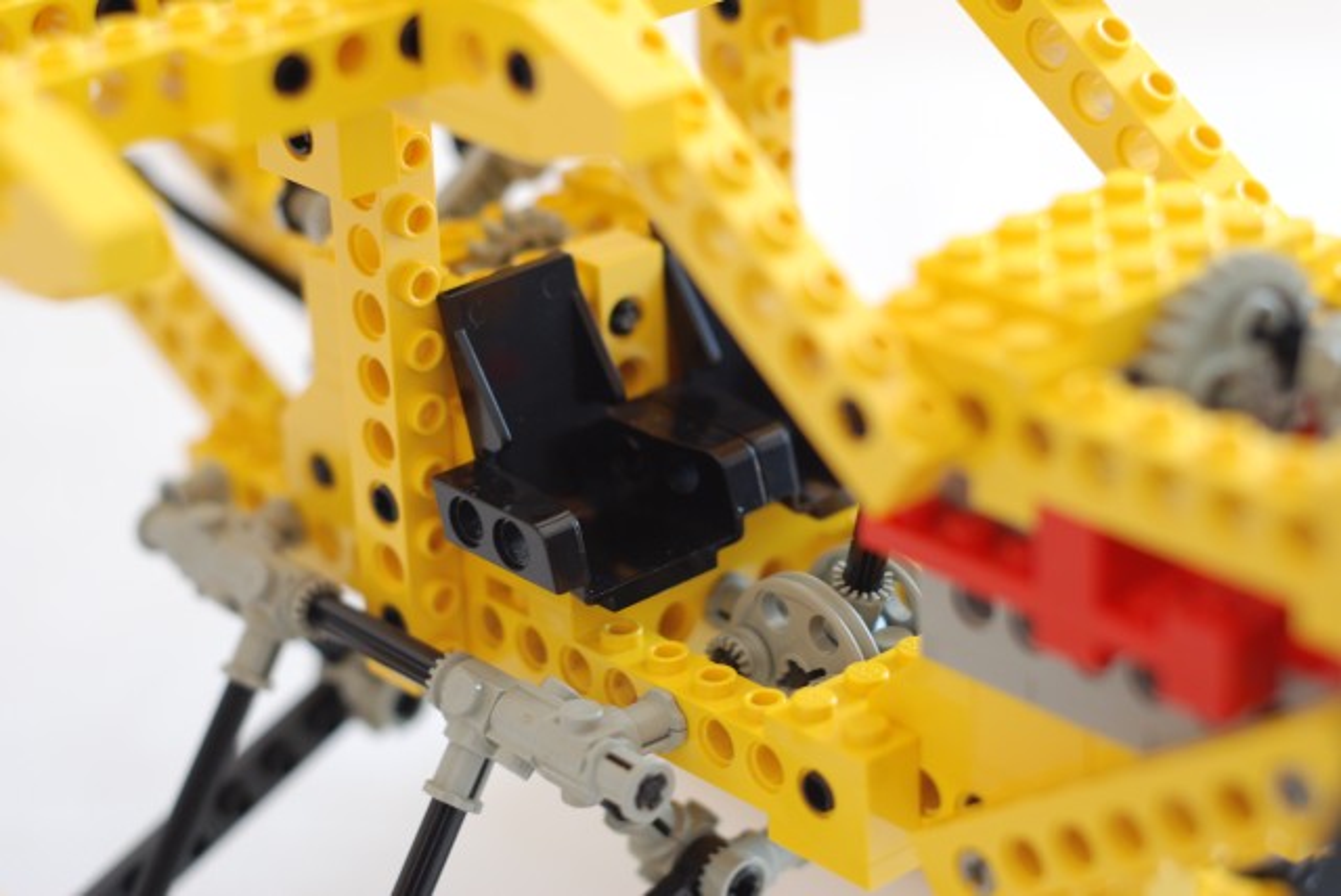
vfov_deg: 18.2
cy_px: 448
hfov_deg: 27.0
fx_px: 2796
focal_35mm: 75
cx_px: 670
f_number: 2.8
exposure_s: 1/30
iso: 200
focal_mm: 50
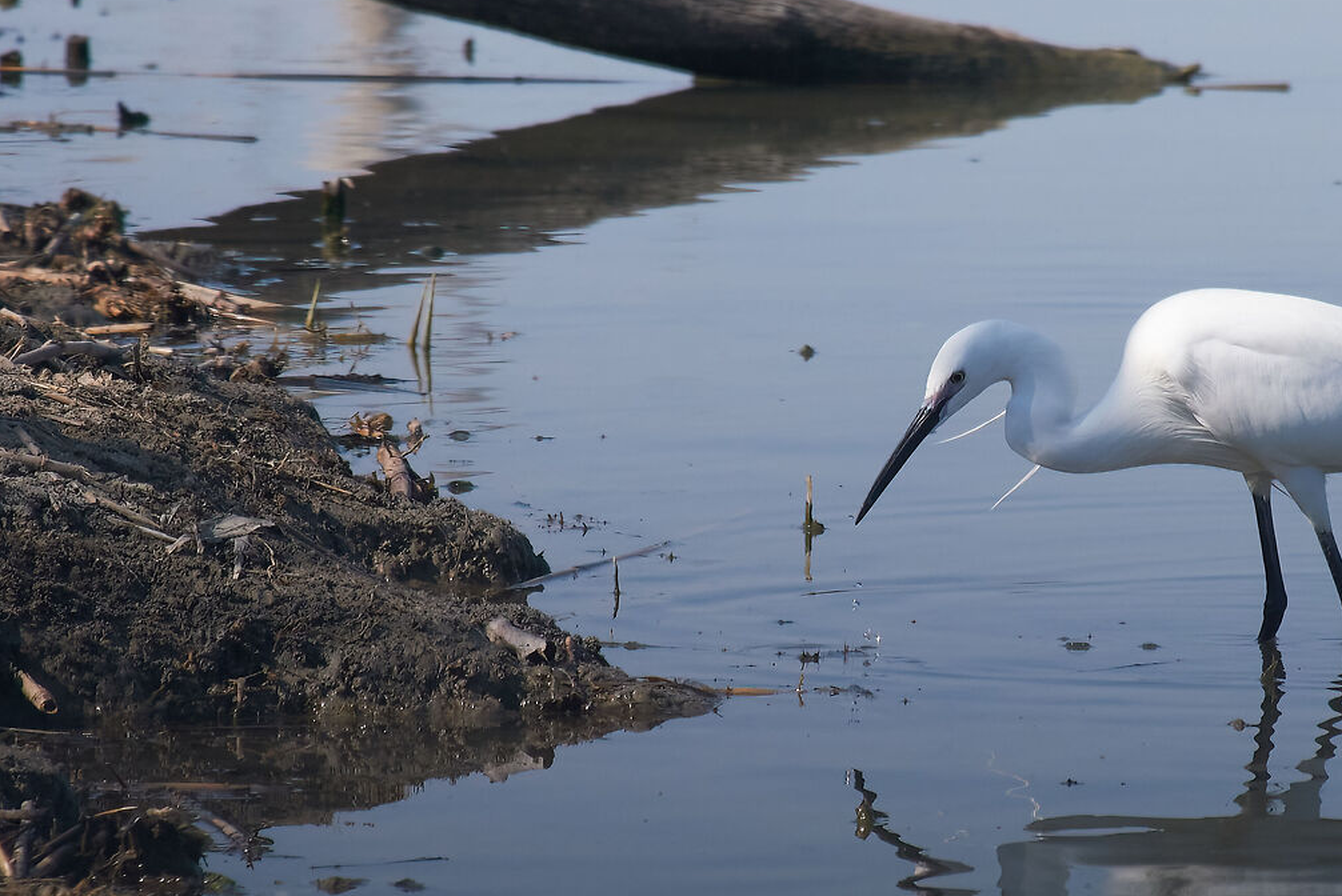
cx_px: 1066
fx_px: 30696
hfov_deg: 2.5
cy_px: 387
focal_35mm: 823
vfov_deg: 1.7
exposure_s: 1/800
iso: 400
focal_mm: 230
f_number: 7.1
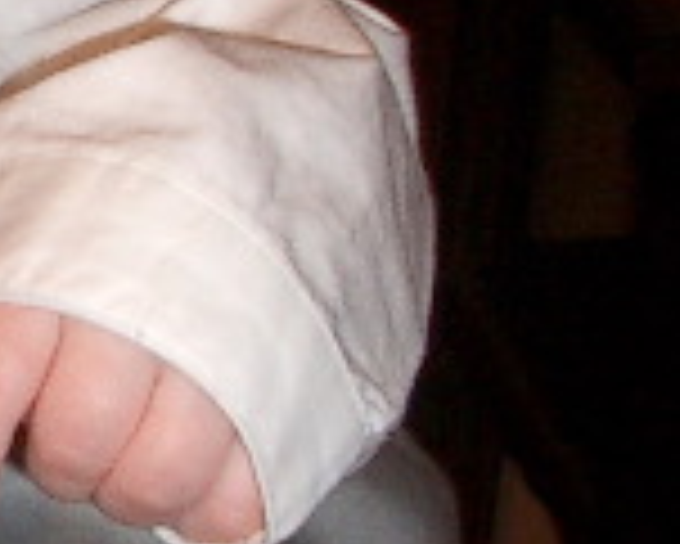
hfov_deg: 9.3
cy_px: 169
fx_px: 3887
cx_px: -736
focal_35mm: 193
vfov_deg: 8.0
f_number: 2.6
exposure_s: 1/40
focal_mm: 5.8
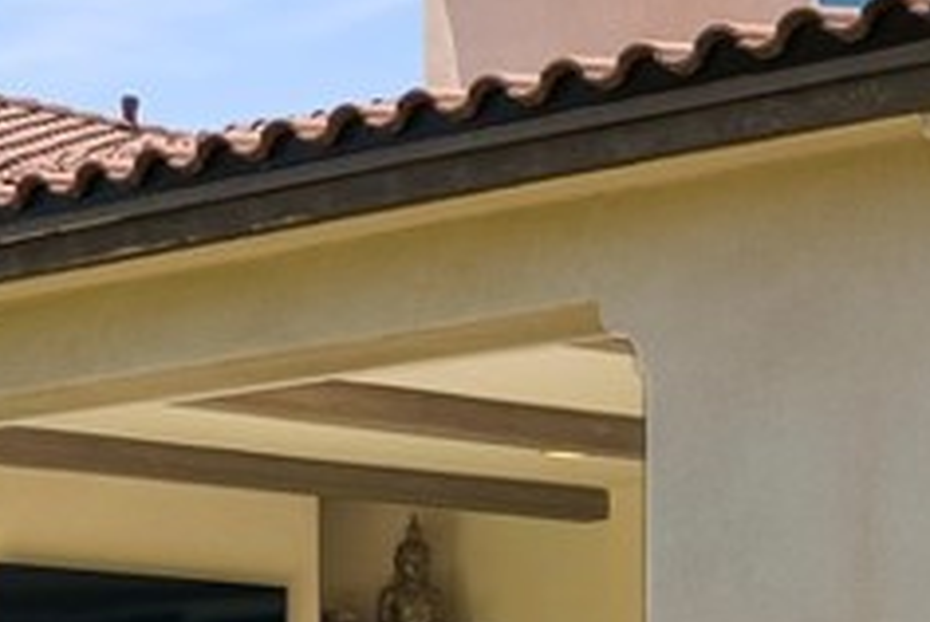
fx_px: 3931
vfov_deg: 8.8
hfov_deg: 12.1
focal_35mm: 152
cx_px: 1801
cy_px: 984
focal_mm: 35
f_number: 7.1
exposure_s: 1/640
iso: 200
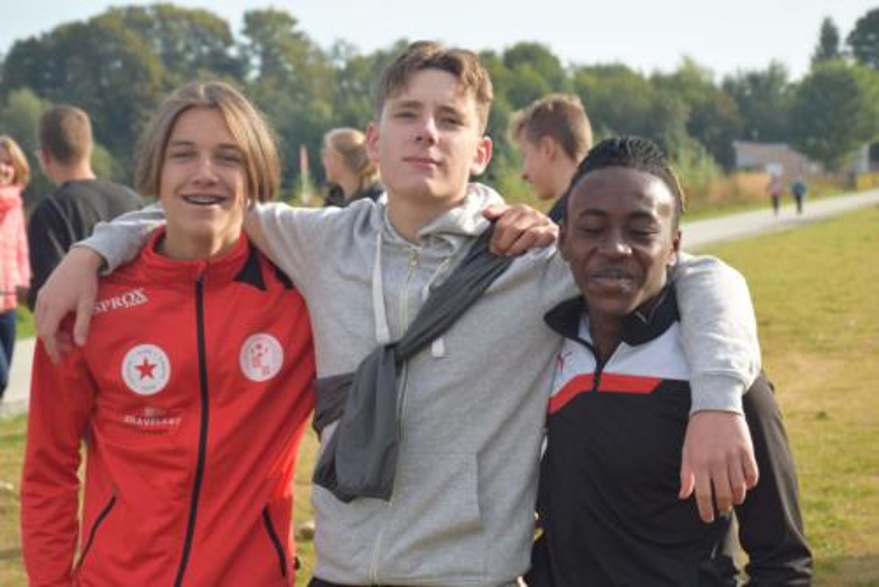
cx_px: 440
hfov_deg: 21.9
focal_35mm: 93
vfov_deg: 14.7
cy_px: 294
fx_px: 2272
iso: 200
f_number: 8
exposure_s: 1/250
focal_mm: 62
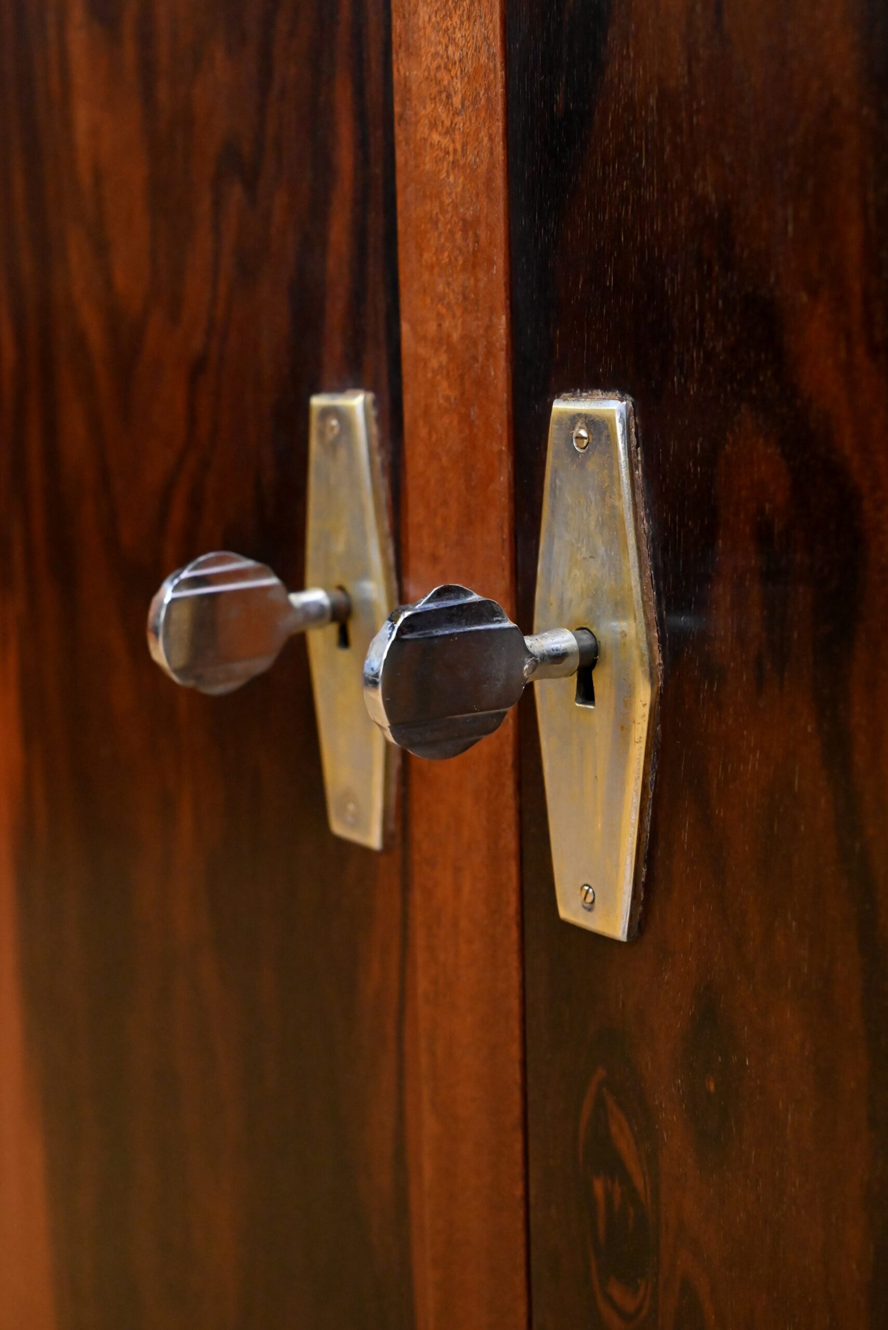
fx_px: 1848
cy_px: 665
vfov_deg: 39.6
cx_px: 444
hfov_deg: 27.0
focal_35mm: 50
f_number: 9
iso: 8000
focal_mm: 50
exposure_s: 1/80
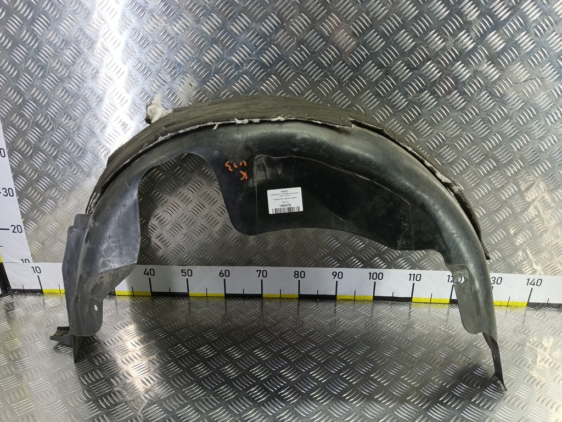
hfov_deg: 73.9
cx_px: 281
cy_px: 211
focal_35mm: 23
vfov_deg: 58.9
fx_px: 373
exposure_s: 1/50
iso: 193
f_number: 1.6
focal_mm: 4.11
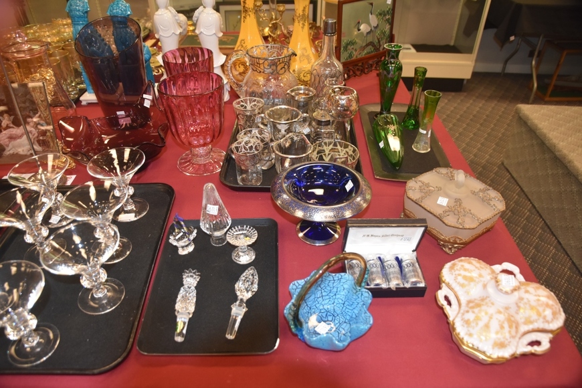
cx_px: 291
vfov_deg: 53.1
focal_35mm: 24
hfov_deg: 73.7
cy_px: 194
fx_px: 388
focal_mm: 16
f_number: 3.5
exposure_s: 1/60
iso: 1100
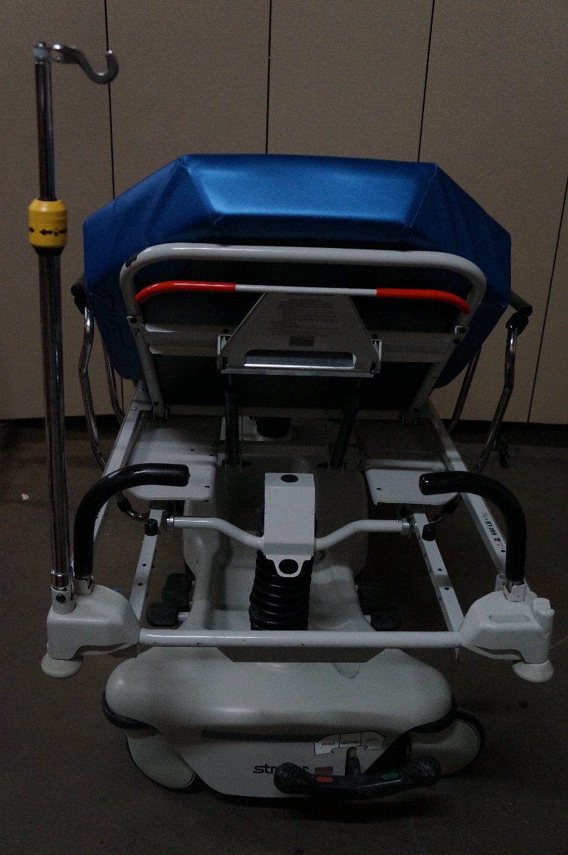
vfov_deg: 59.6
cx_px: 284
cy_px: 428
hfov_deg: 41.6
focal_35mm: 32
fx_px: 747
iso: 3200
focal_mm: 21
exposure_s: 1/60
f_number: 4
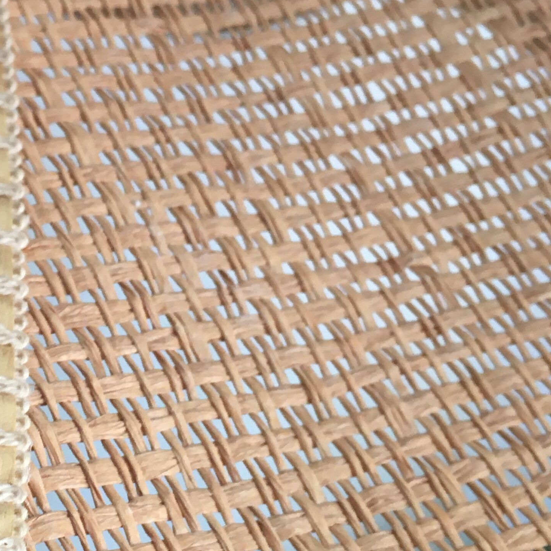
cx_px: -26
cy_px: 304
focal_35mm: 72
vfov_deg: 24.0
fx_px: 1297
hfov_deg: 22.8
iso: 80
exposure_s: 1/33
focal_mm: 4.15
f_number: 2.2
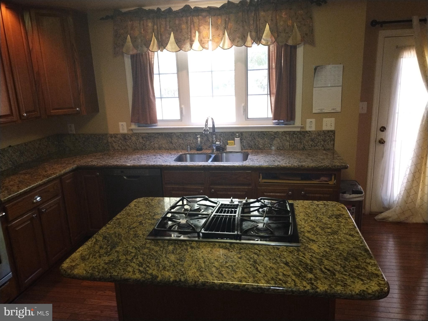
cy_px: 160
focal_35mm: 25
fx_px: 309
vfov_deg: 54.9
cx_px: 214
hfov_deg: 69.4
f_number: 1.7
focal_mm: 4.71
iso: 253
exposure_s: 1/50
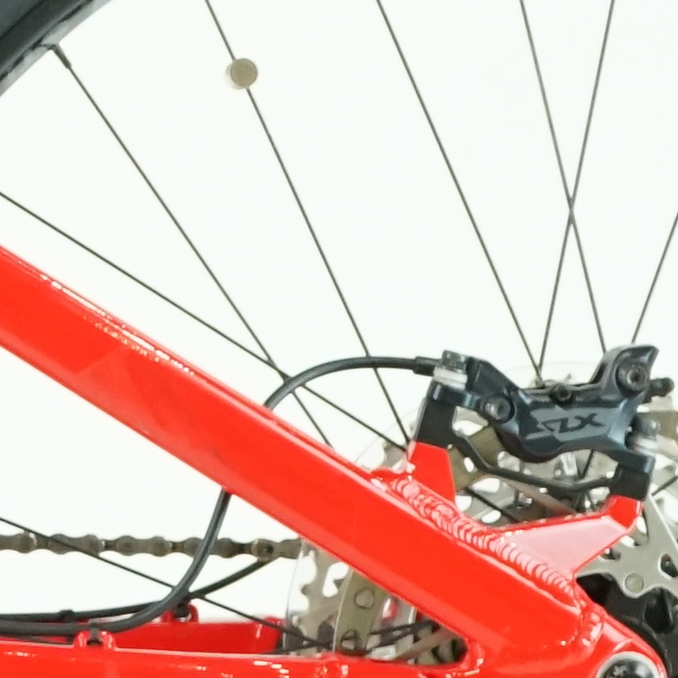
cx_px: -1068
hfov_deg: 4.6
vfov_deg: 4.7
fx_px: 8265
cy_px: -29
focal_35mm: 373
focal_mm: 55
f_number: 5
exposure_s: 1/200
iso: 2000
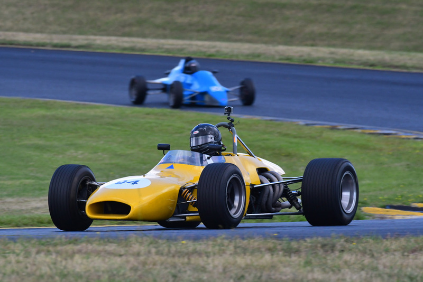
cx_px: 212
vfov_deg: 2.4
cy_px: 141
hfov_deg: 3.5
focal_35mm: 585
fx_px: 6876
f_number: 11
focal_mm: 390
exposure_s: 1/640
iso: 1000
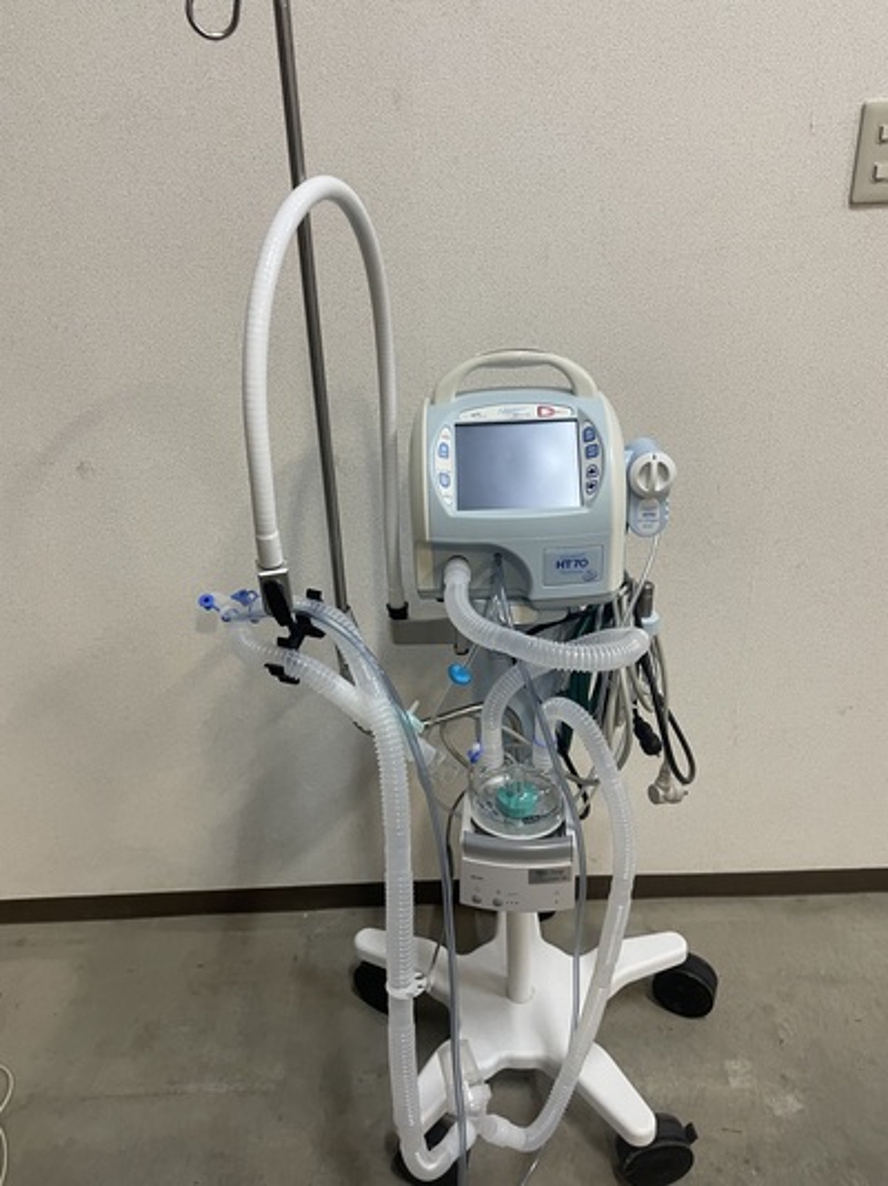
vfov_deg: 67.3
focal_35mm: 26
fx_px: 890
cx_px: 444
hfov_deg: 53.0
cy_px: 593
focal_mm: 4.2
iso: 320
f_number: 1.6
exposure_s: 1/60
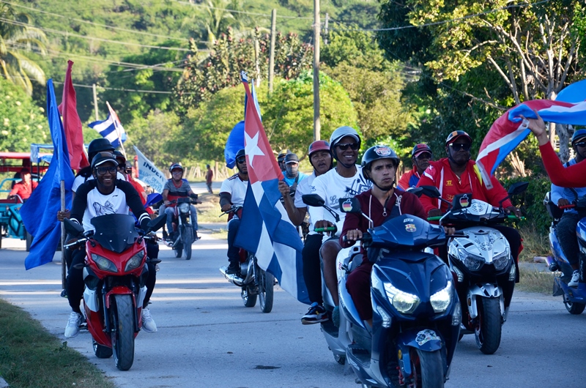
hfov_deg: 13.1
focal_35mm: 158
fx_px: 2559
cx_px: 293
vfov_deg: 8.7
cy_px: 194
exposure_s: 1/250
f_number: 8
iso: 250
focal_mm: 105
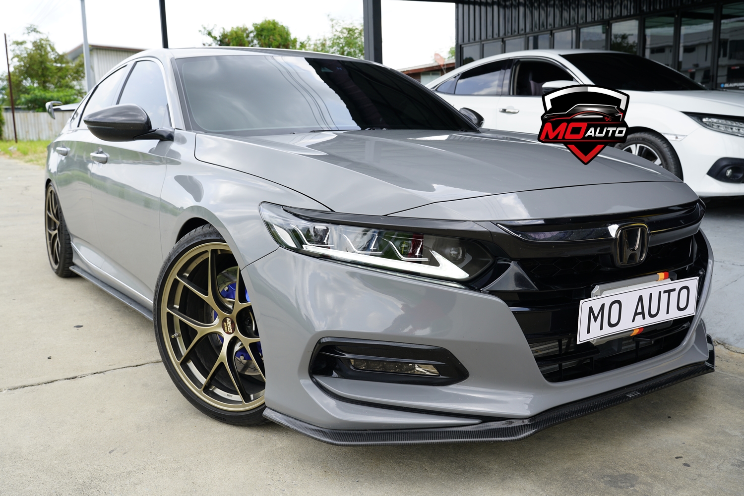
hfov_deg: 55.8
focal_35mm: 34
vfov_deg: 38.9
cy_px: 248
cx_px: 372
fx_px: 703
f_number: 7.1
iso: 100
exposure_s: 1/100
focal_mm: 34
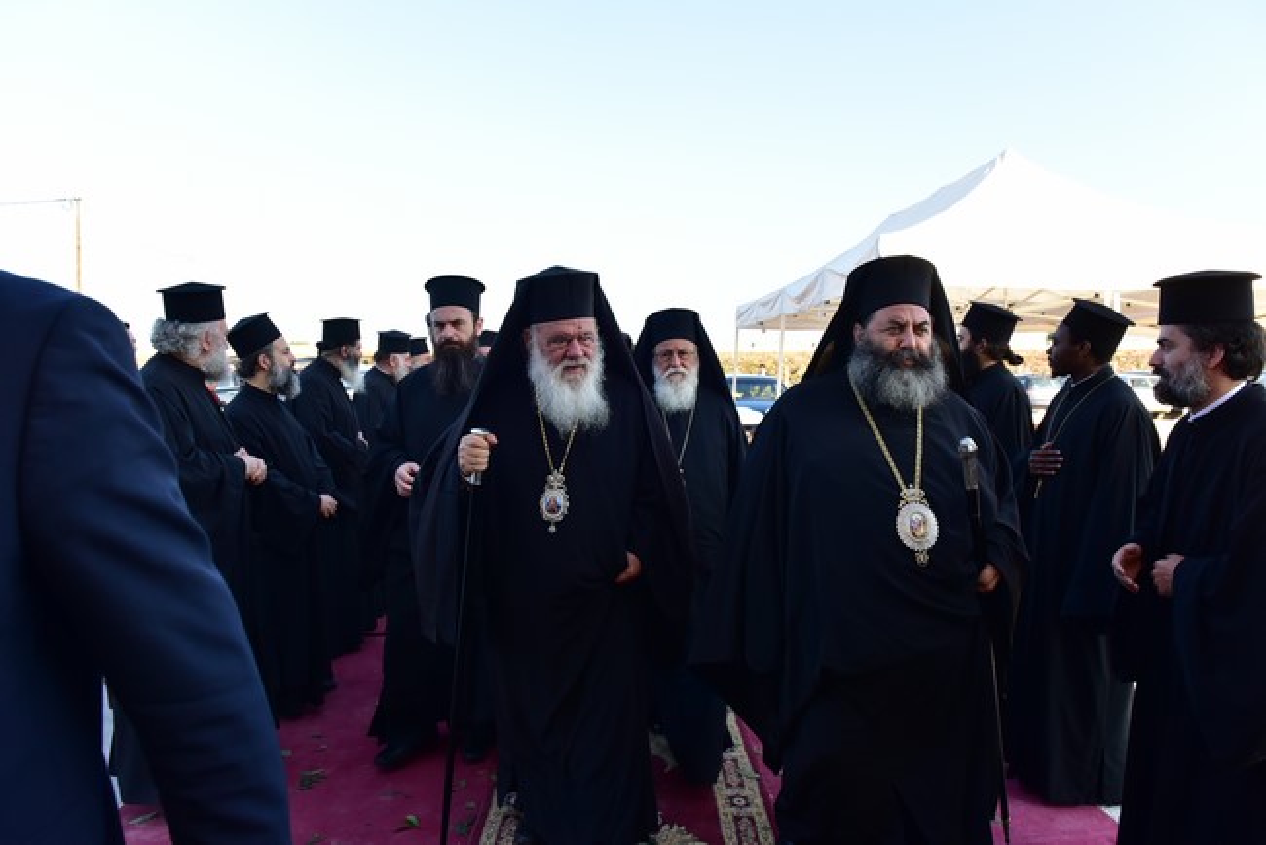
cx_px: 633
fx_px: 844
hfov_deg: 73.7
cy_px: 422
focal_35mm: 24
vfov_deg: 53.2
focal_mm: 24
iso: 1000
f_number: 6.3
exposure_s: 1/640
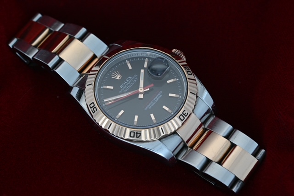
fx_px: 857
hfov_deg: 19.5
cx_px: 147
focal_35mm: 105
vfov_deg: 13.0
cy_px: 98
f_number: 16
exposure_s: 1/100
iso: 3200
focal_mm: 105
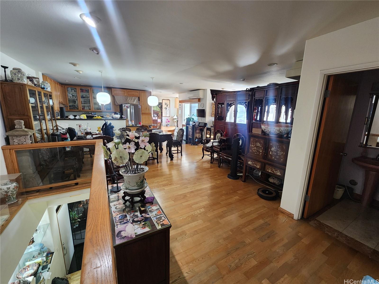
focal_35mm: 13
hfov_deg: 106.2
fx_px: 142
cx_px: 190
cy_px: 142
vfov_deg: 89.9
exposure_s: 1/40
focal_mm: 2.2
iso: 320
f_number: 2.2
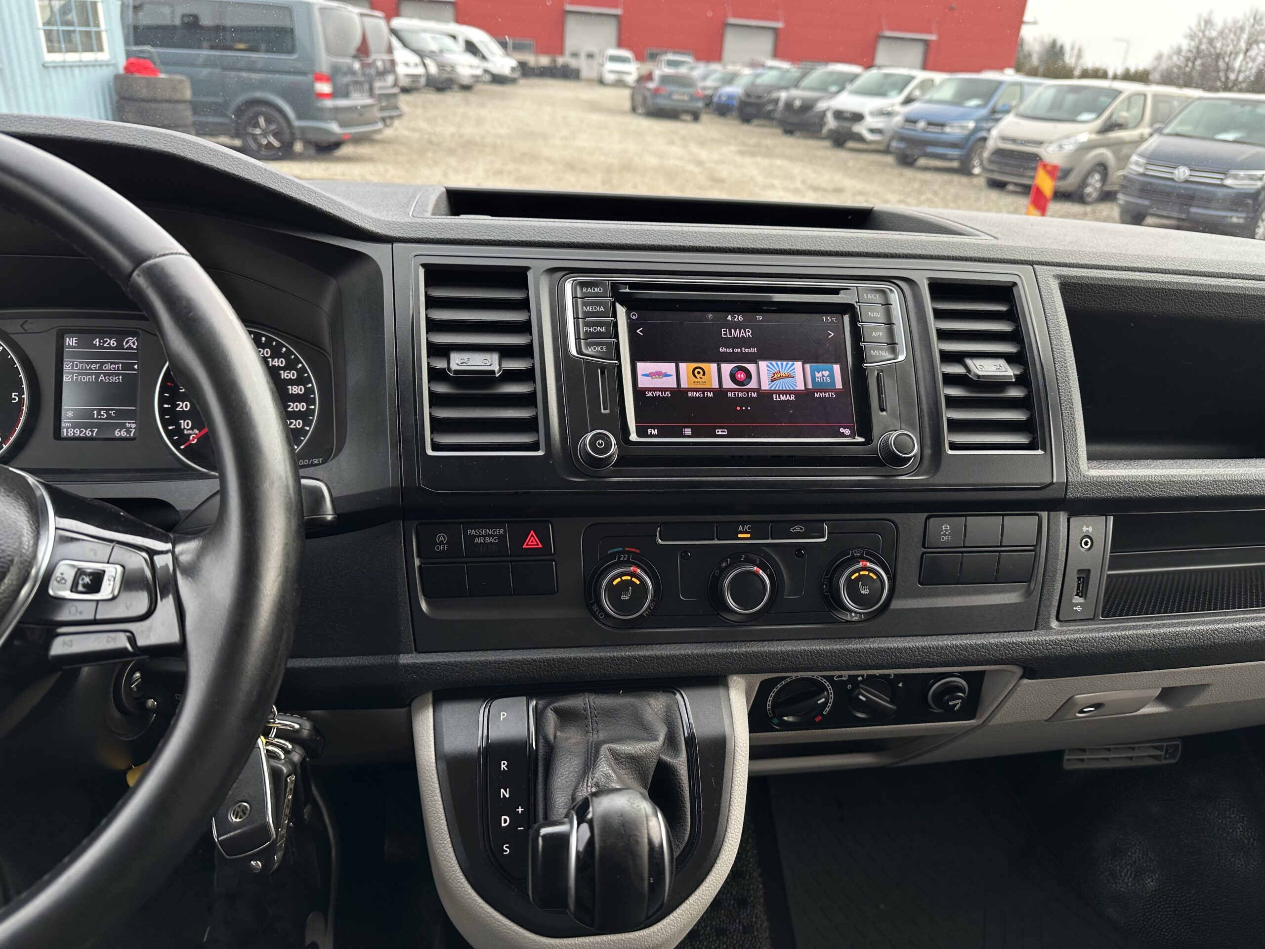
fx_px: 877
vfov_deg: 56.8
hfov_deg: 71.6
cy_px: 474
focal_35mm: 24
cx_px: 632
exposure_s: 1/100
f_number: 1.78
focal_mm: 6.86
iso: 64
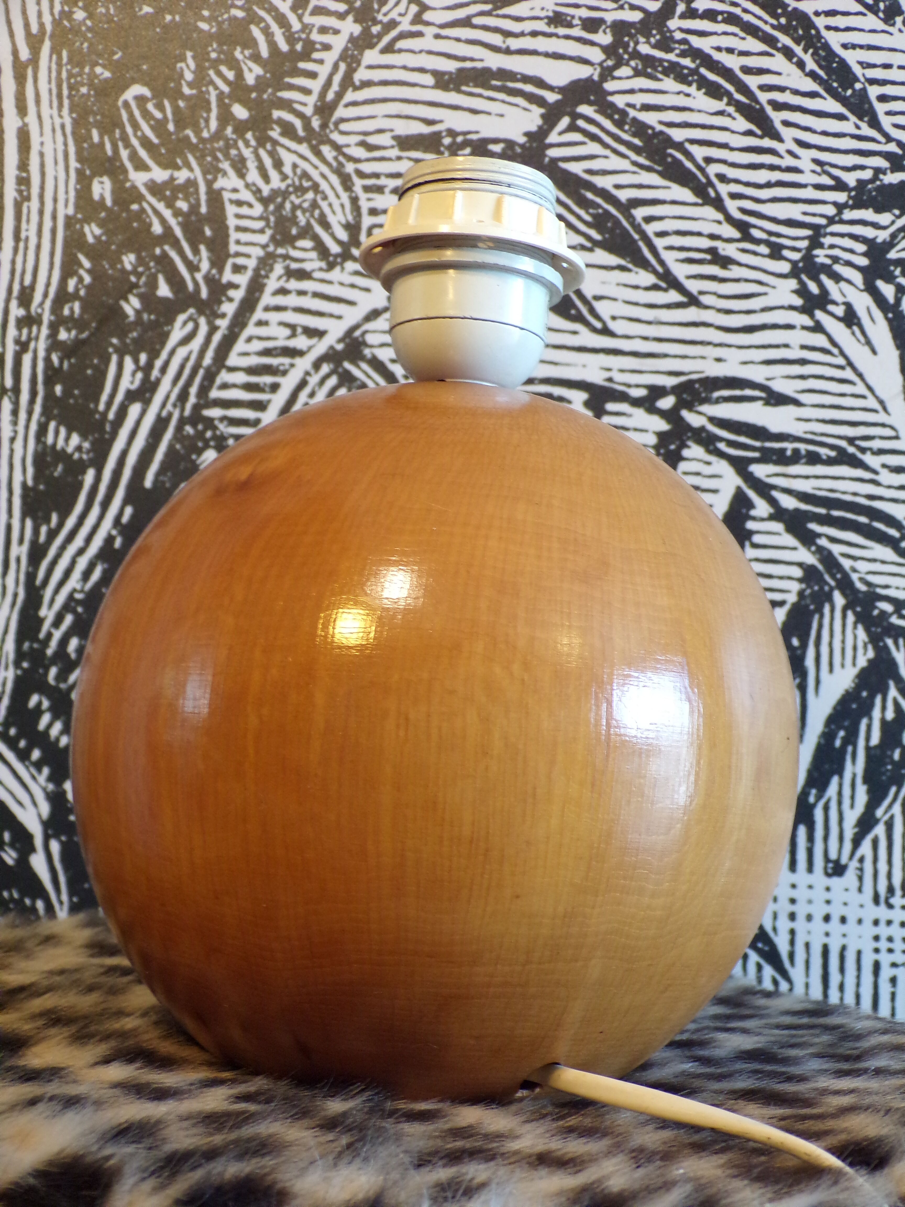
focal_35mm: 49
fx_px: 1708
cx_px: 452
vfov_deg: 38.9
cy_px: 604
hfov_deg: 29.7
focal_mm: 8.7
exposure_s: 1/17
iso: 235
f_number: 3.5
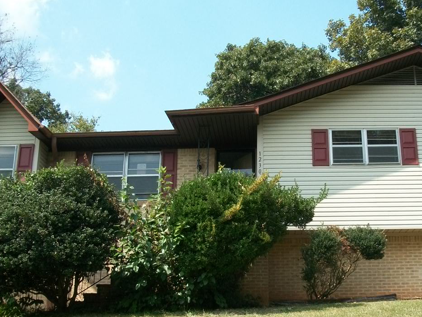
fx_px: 536
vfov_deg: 32.8
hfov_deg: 42.5
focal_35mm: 44
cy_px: 188
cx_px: 275
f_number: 2.9
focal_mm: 5.7
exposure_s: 1/640
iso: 80
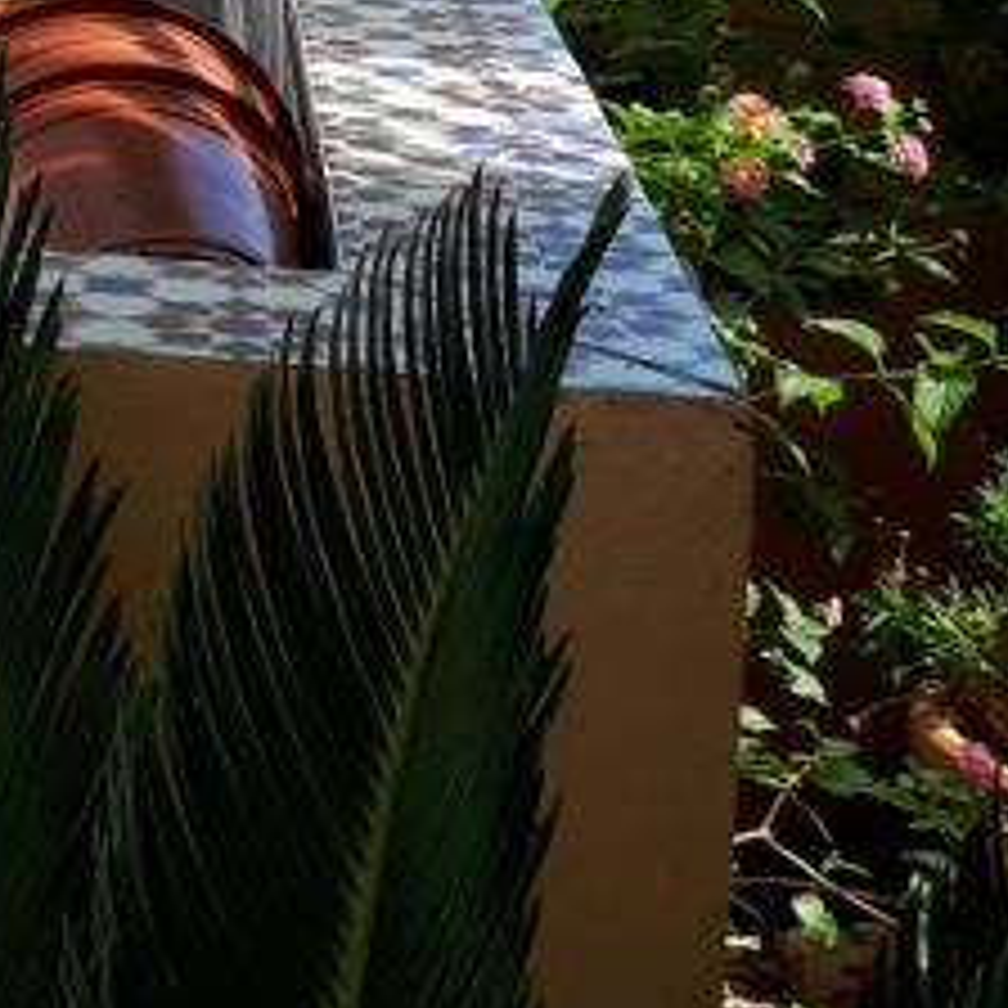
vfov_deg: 15.3
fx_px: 3591
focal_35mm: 109
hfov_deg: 15.1
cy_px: -274
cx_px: -351
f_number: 1.9
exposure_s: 1/902
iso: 40
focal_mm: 3.6
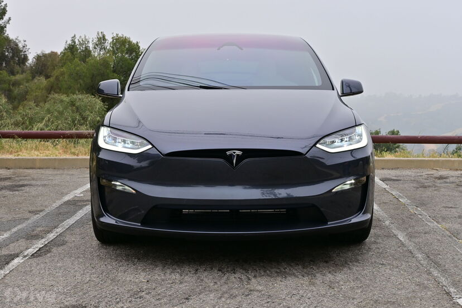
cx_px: 231
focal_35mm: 50
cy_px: 154
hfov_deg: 40.0
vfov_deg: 27.3
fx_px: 635
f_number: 10
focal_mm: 33
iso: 400
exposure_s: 1/400
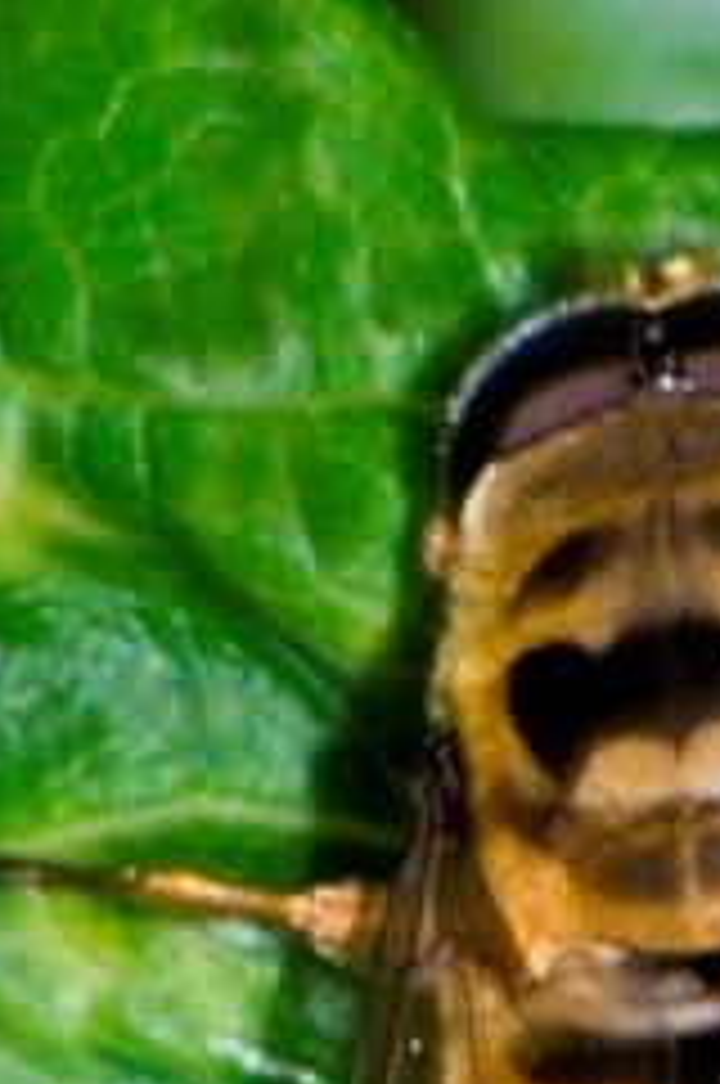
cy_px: 931
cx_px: 673
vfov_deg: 1.1
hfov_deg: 0.7
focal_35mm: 1913
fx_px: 57551
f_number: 27
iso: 400
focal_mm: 400
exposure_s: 1/250
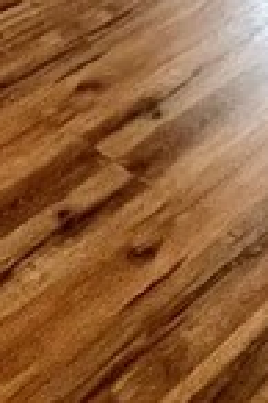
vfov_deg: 13.3
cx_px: 221
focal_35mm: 95
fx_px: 1063
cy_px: -651
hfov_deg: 14.3
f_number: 1.8
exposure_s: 1/60
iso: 250
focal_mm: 1.57
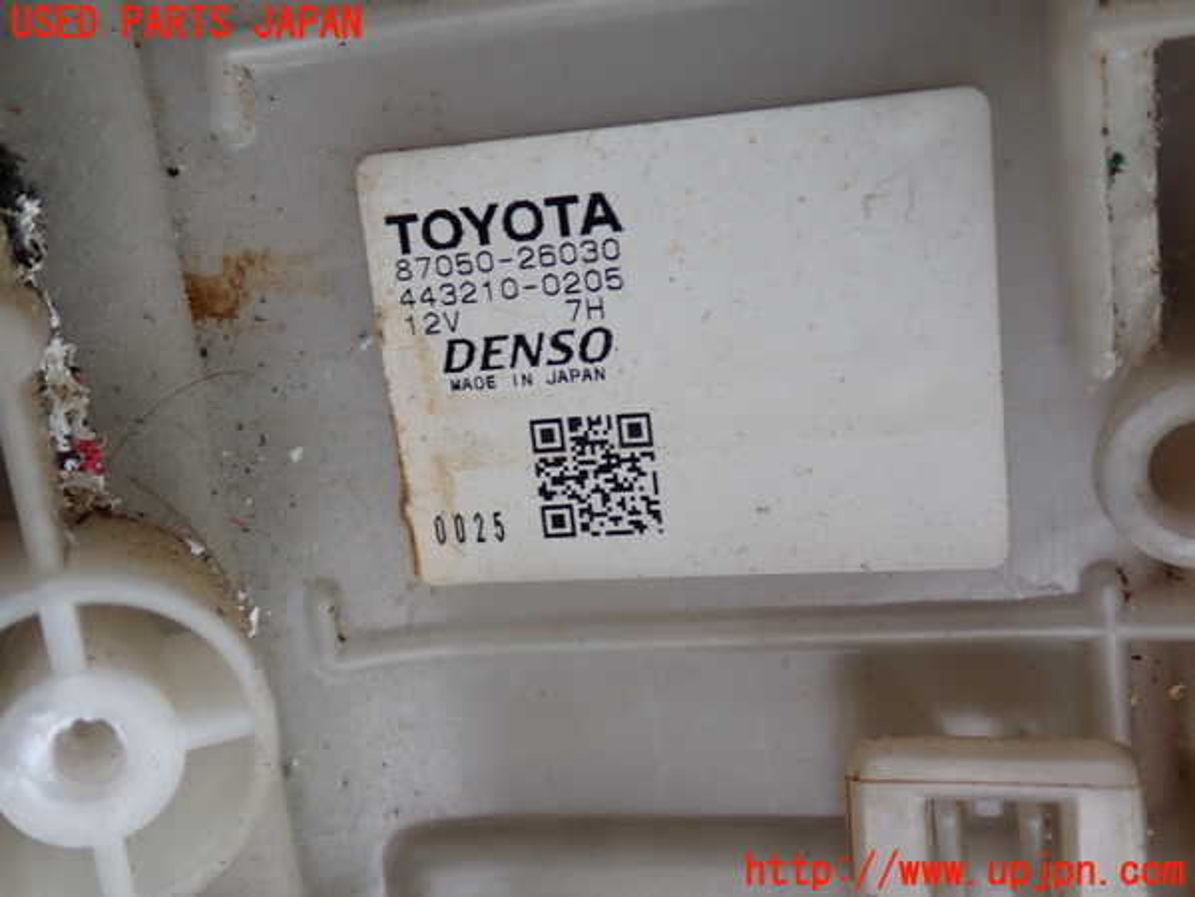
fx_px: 1415
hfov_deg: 45.8
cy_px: 448
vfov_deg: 35.1
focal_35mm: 41
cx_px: 598
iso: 100
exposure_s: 1/125
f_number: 2.8
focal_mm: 7.31
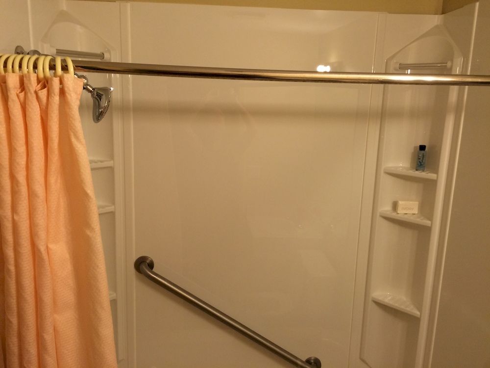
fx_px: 411
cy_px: 184
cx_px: 245
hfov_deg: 61.7
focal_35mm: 29
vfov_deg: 48.2
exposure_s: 1/30
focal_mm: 4.15
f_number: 2.2
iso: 125
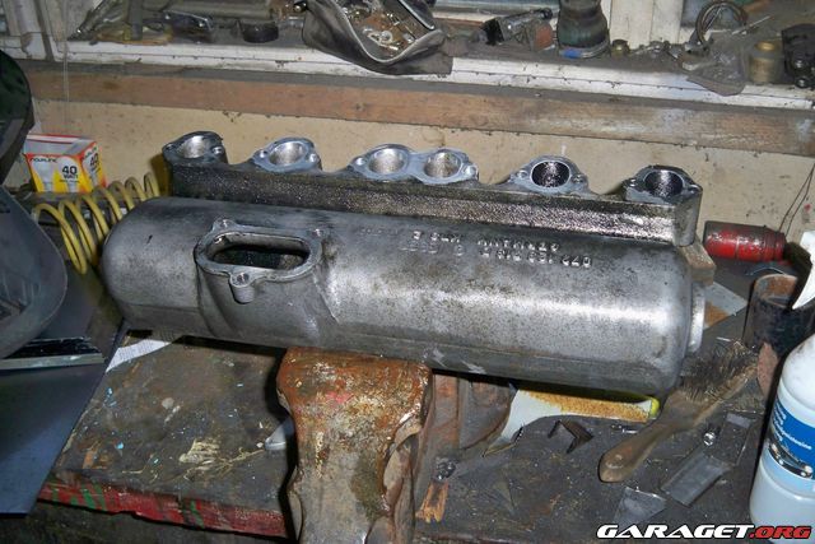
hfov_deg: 51.9
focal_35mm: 37
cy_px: 272
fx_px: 838
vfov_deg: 36.0
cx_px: 408
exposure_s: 1/30
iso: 200
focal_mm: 7.9
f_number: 3.1
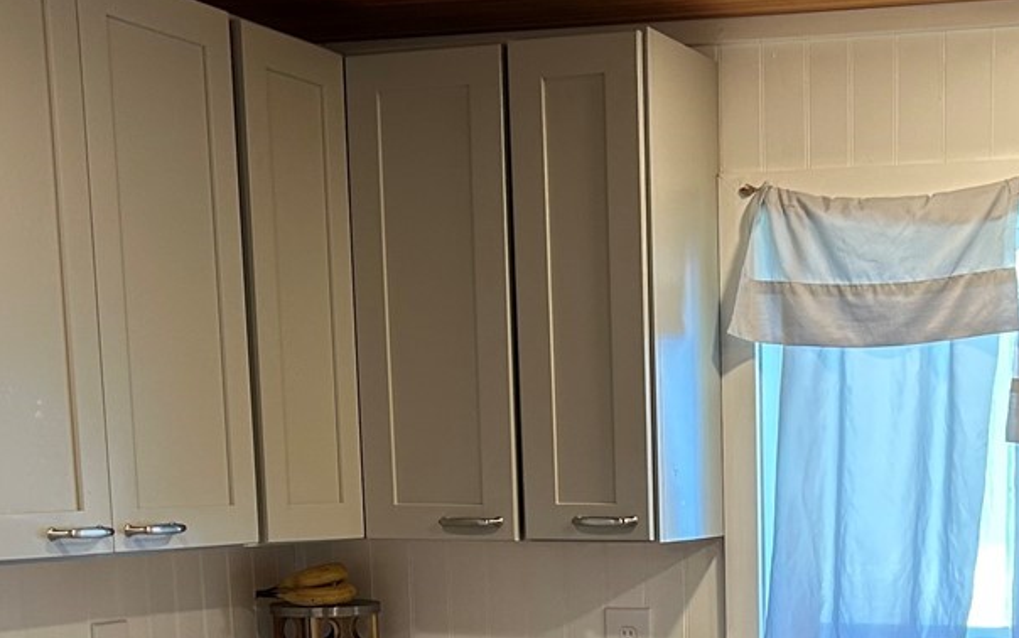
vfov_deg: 16.9
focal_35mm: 73
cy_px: 814
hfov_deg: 27.7
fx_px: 2028
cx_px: 793
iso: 100
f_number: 1.5
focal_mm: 5.7
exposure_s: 1/120
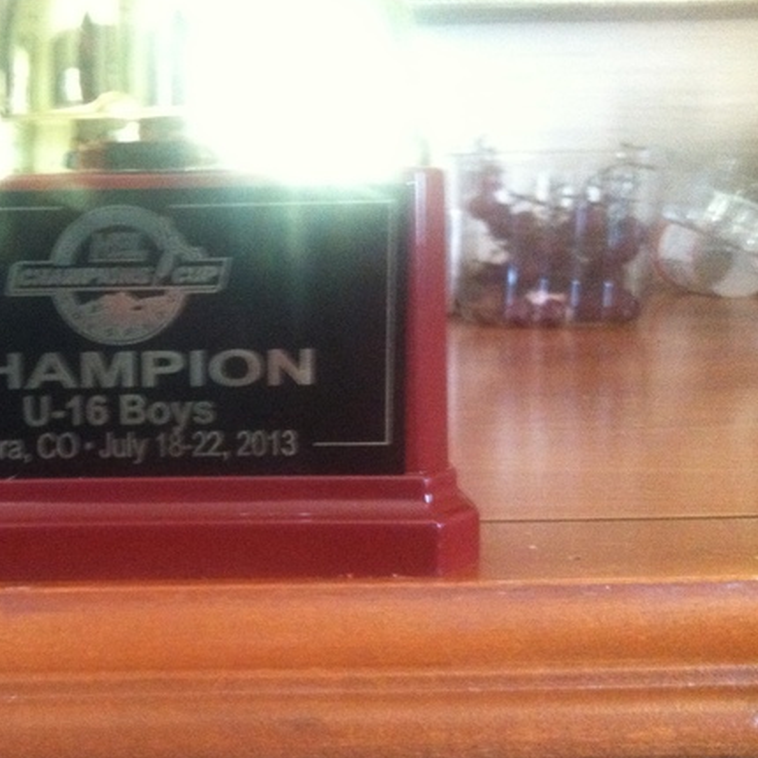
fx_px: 1140
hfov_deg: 36.0
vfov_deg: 36.8
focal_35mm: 46
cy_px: 416
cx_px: 197
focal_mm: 3.85
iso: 800
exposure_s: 1/15
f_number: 2.8
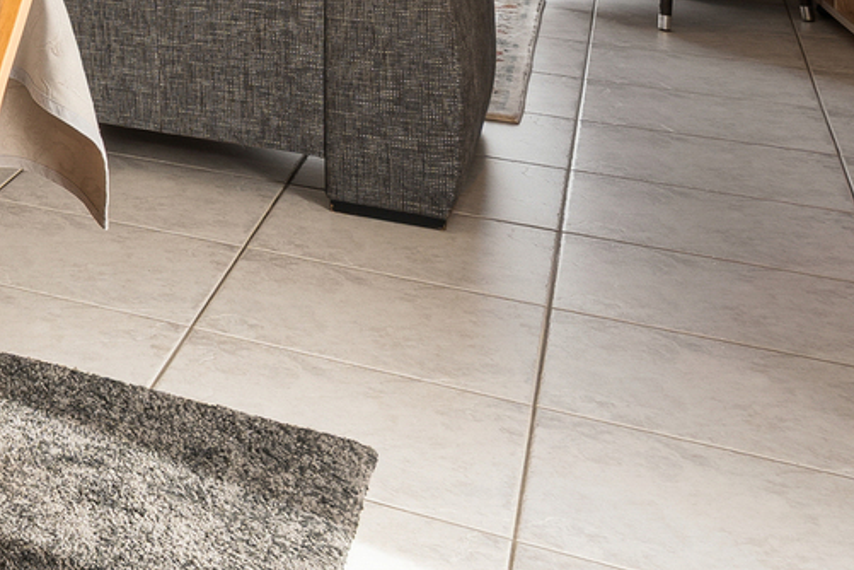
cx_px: -603
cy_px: -459
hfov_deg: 21.7
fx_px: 1589
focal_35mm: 67
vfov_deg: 16.8
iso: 250
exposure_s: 1/1.67
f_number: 11
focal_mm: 14
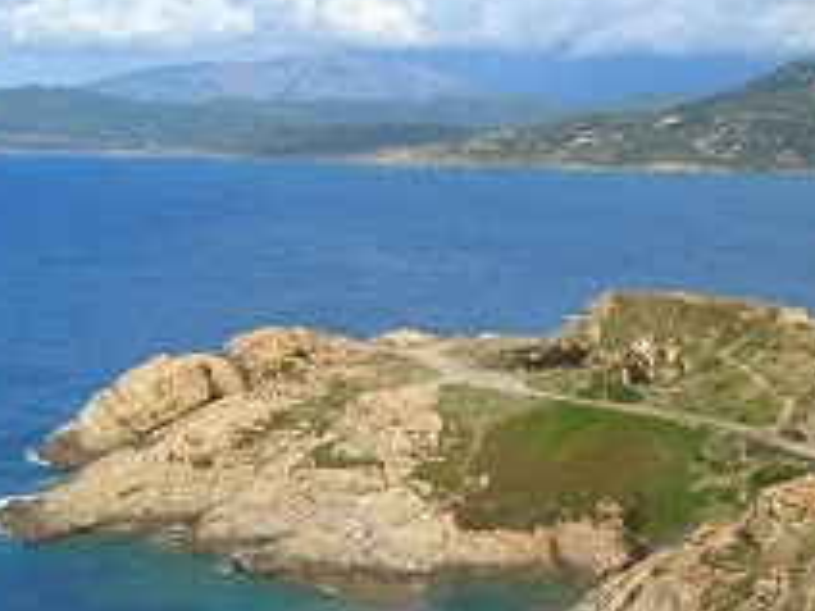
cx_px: 477
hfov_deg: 26.0
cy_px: 428
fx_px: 1766
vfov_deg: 19.5
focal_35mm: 75
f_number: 4.9
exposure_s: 1/496
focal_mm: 5.7
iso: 50
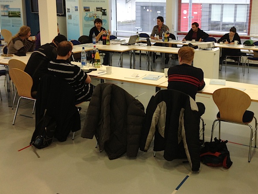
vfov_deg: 30.7
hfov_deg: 40.0
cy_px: 67
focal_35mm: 47
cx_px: 171
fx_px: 350
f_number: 2.4
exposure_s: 1/24
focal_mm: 4.28
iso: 50
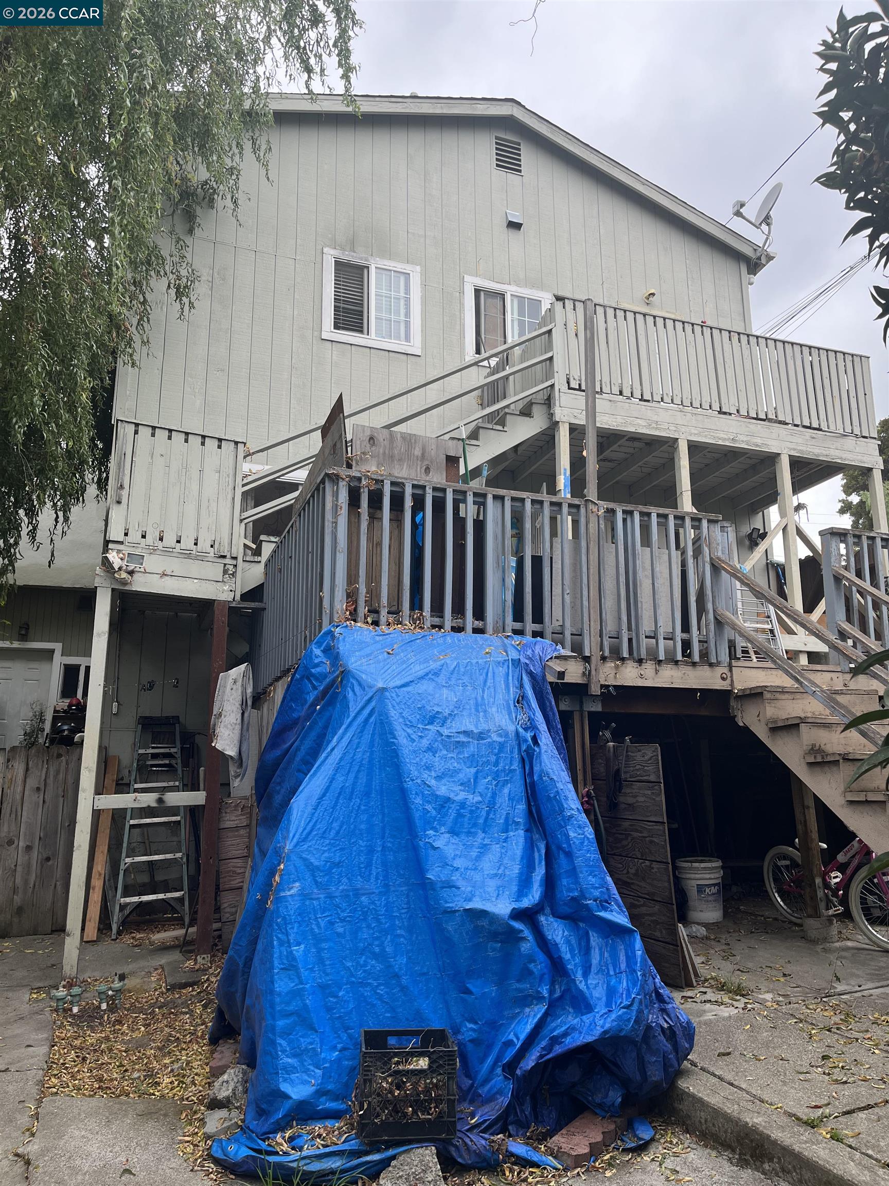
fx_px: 890
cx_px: 444
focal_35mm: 26
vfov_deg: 67.3
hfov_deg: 53.1
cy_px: 593
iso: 40
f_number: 1.6
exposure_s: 1/261
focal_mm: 5.1
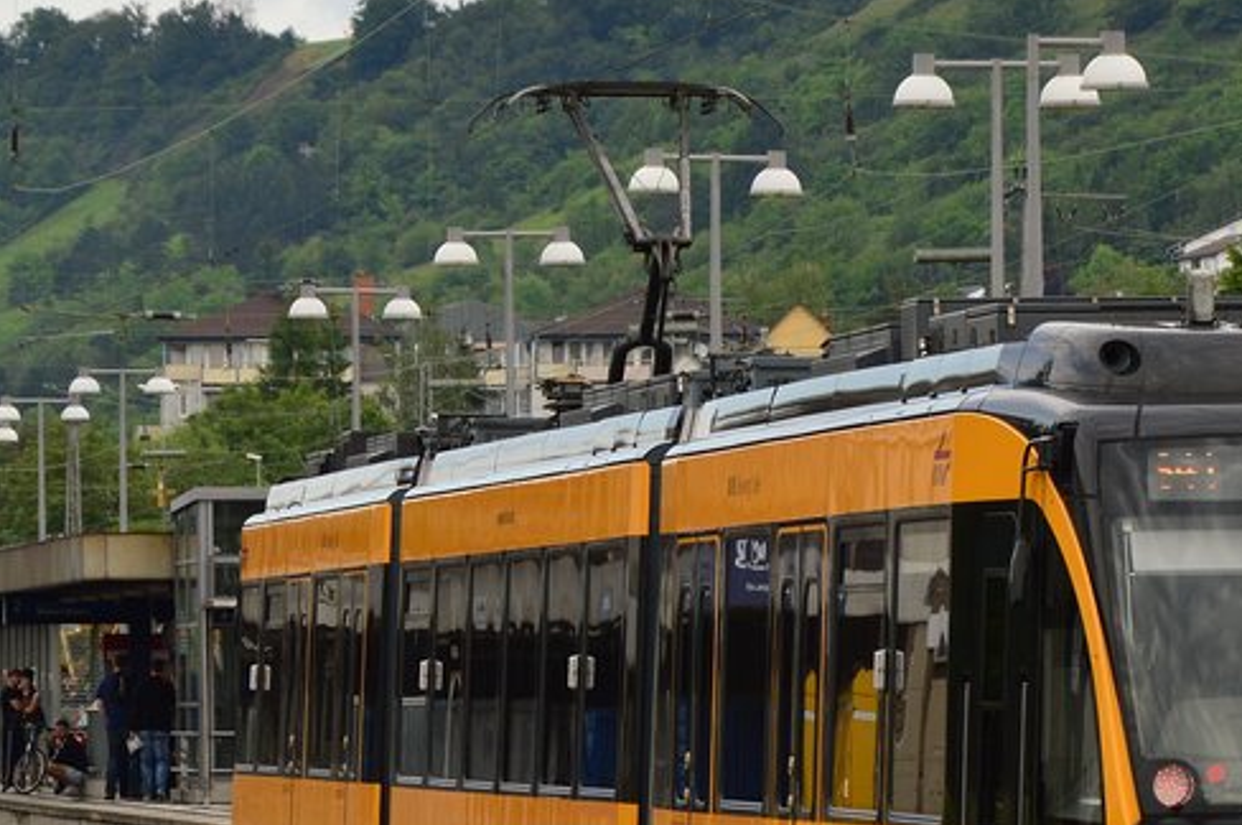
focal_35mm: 295
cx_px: 792
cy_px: 666
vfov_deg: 4.6
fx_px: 10164
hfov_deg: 7.0
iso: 200
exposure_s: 1/400
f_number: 7.1
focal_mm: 80
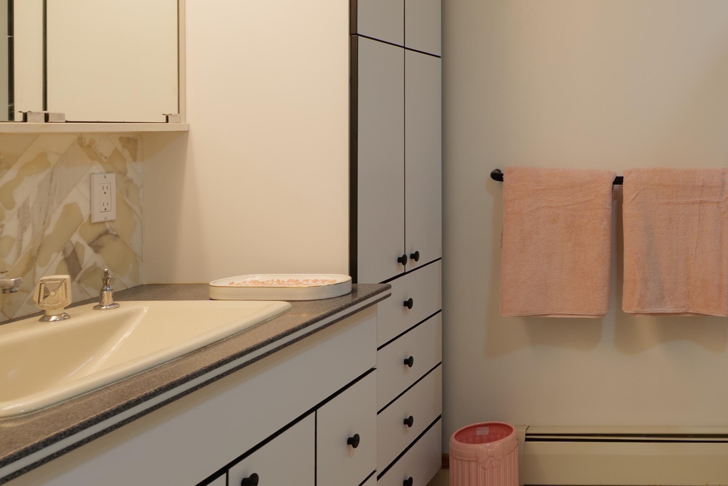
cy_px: 126
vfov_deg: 34.4
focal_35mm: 38
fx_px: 768
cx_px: 730
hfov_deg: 43.4
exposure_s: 1/2
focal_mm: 16
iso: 100
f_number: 8
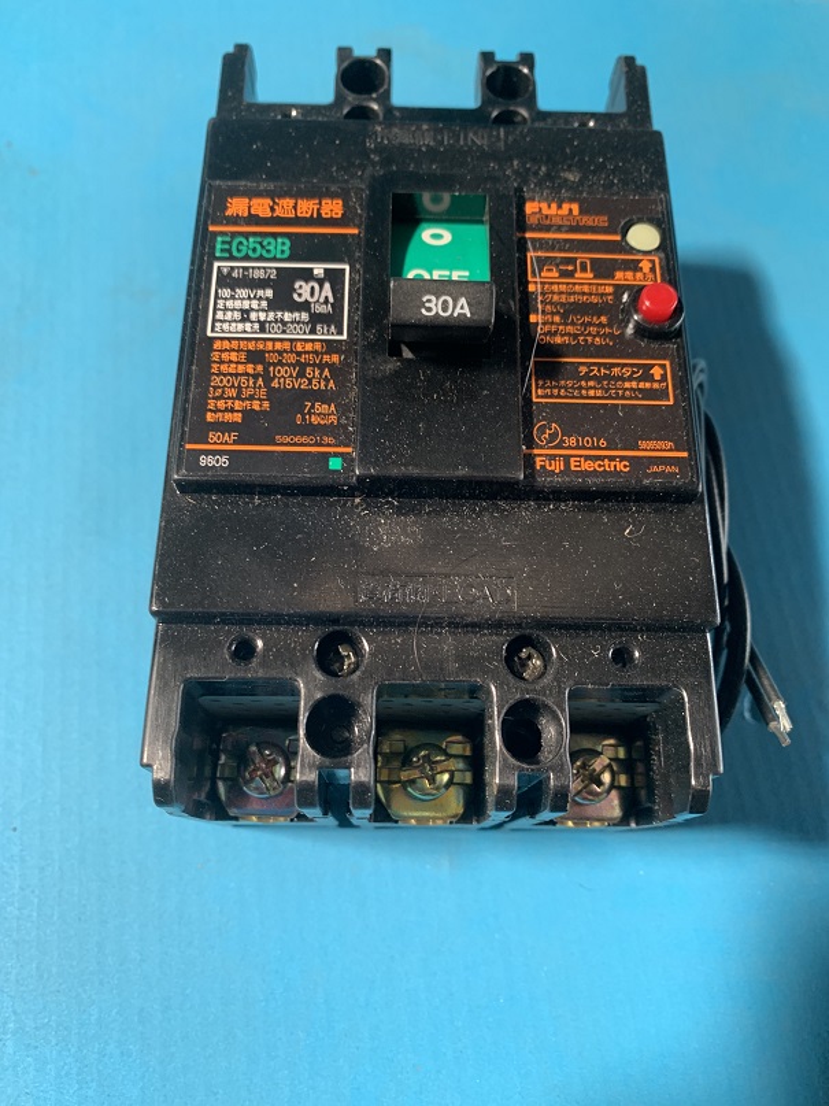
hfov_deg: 53.1
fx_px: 830
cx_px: 414
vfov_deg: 67.3
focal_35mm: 26
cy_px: 553
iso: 100
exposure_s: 1/61
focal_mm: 4.25
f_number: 1.8
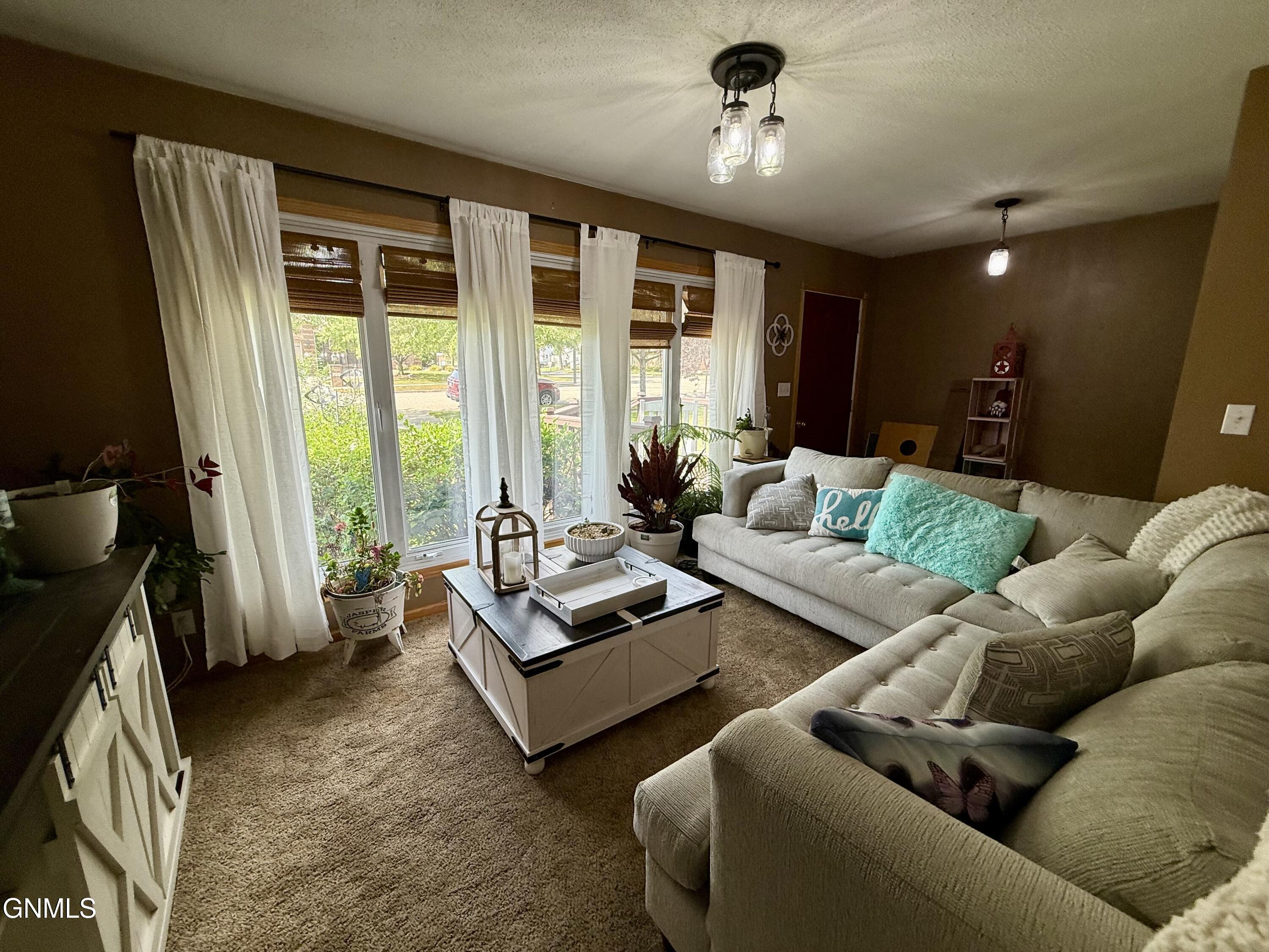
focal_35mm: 14
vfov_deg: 85.7
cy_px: 476
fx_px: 513
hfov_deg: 102.1
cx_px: 634
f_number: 2.2
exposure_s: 1/120
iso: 50
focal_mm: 2.22
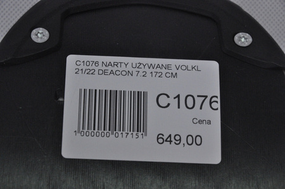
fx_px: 1246
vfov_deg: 8.7
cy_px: 94
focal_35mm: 158
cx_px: 142
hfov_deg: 13.1
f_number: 9.5
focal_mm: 105
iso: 3200
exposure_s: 1/125
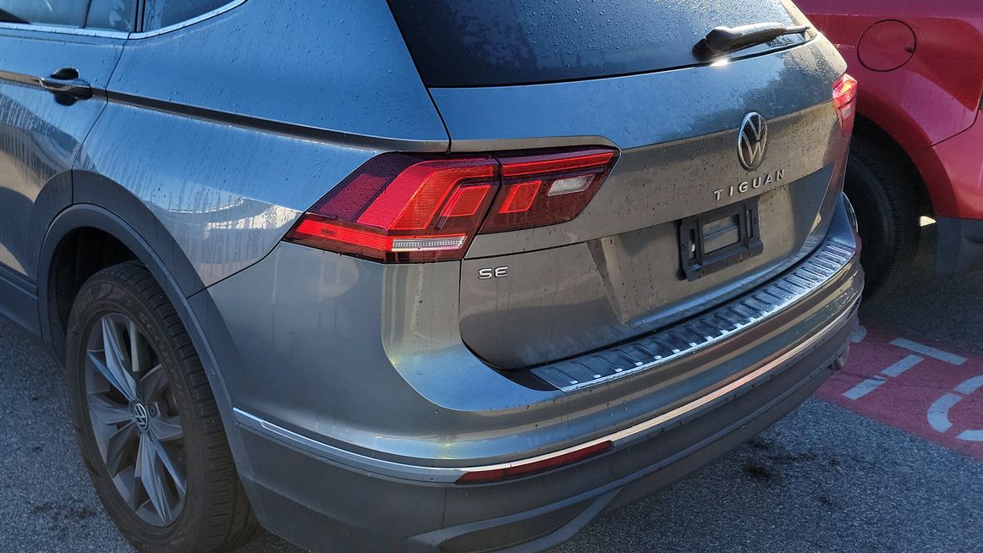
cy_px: 208
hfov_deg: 54.4
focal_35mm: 36
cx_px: 343
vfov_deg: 32.7
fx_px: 938
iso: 50
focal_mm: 6.7
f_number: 1.8
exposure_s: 1/229
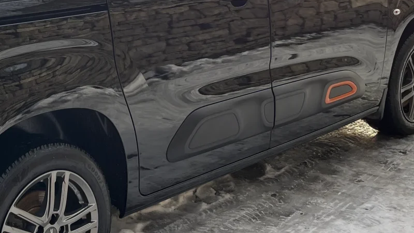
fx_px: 746
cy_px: 39
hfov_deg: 29.9
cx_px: 58
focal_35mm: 68
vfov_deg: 17.5
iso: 50
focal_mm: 5.1
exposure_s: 1/506
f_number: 1.6
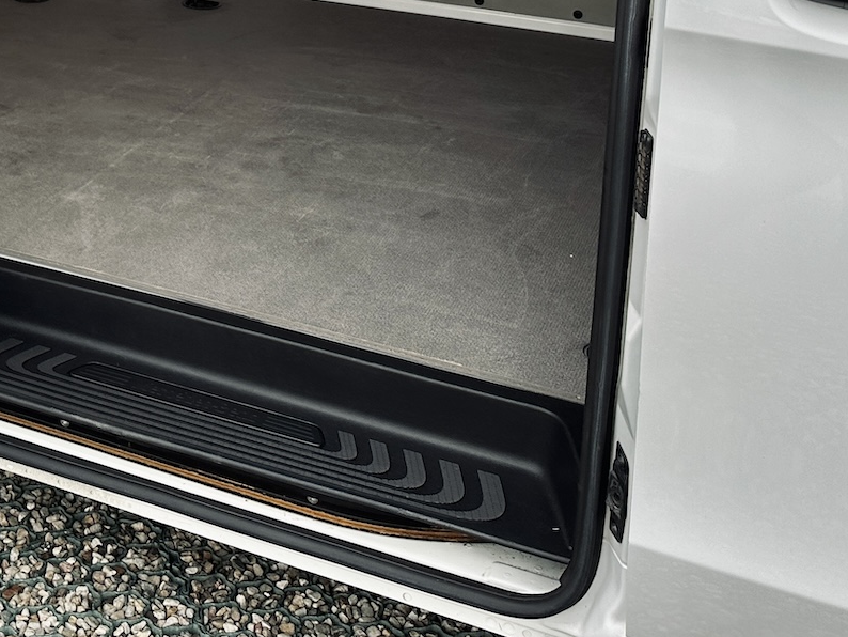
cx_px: 115
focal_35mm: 58
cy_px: -71
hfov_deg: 31.9
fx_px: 1421
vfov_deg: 23.6
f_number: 1.78
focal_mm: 6.86
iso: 64
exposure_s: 1/121
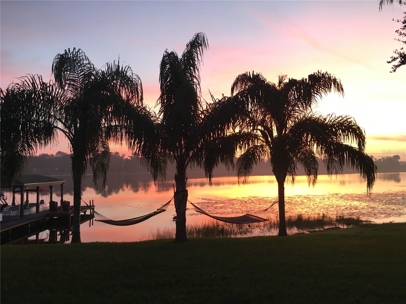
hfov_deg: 61.7
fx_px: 340
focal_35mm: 29
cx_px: 203
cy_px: 152
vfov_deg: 48.2
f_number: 2.2
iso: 50
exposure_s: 1/30
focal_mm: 4.15
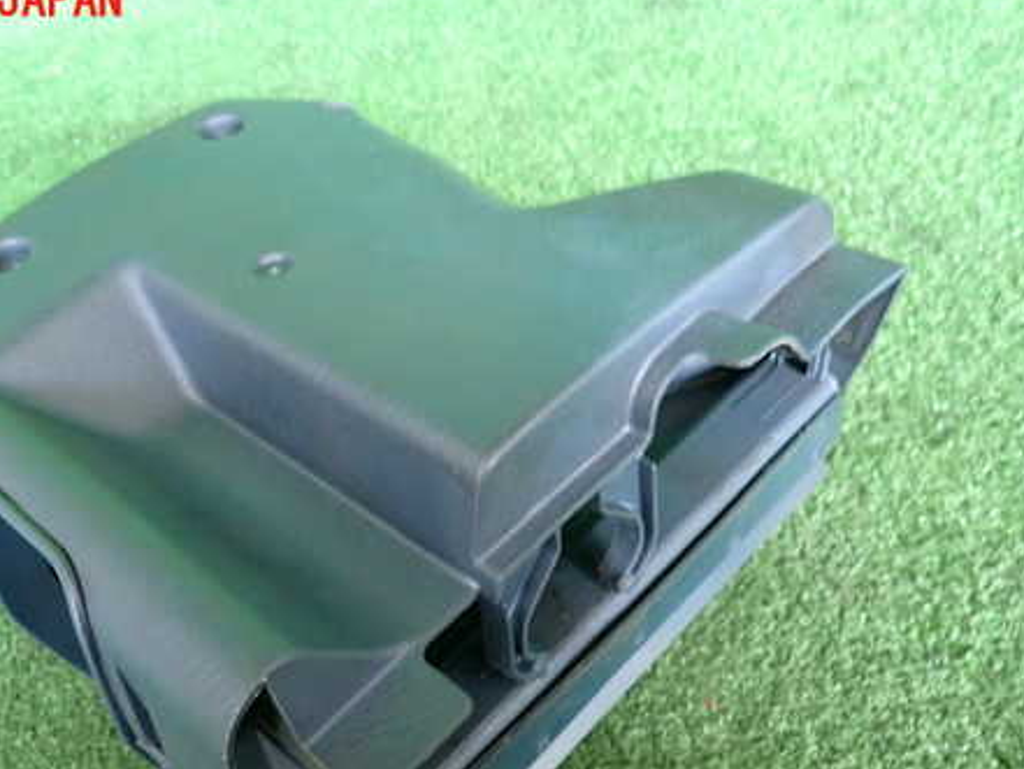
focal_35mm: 34
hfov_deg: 53.5
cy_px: 495
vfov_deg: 41.4
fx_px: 1006
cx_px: 397
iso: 250
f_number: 2
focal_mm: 4.5
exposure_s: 1/30
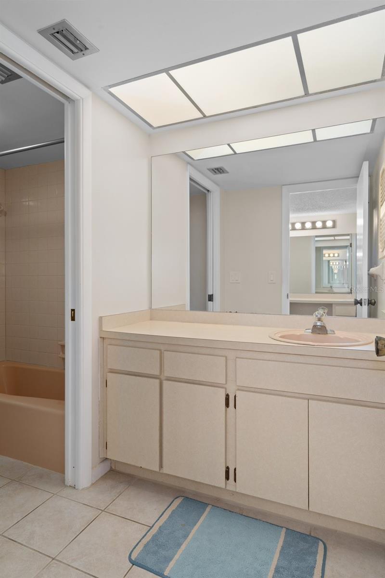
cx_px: 192
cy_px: 289
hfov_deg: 61.9
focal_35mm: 20
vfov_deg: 84.0
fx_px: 321
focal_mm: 20
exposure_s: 1/4
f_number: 8
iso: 320
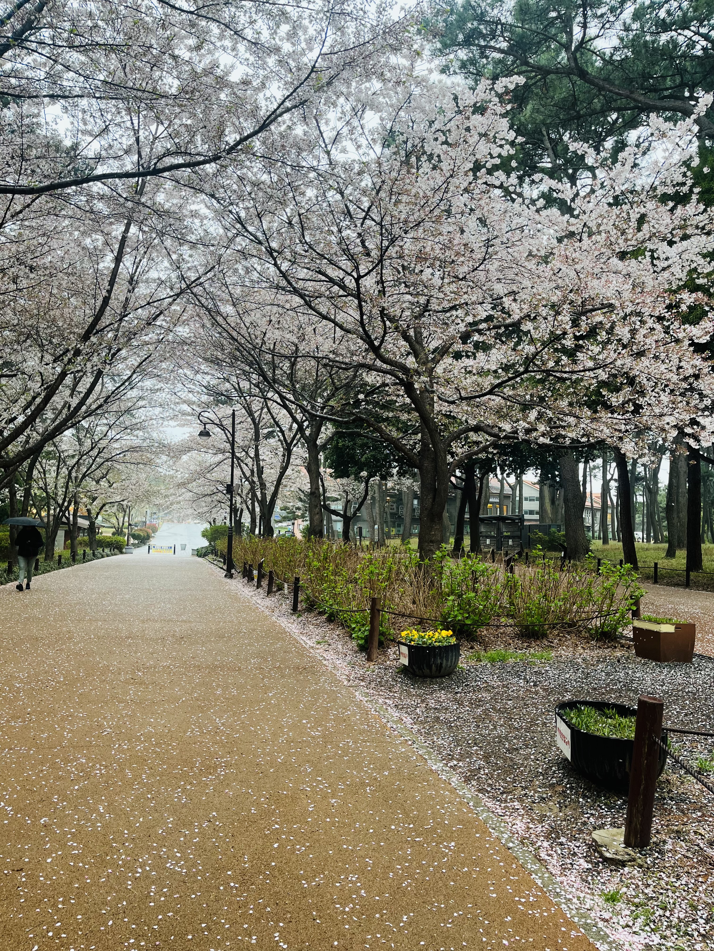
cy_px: 476
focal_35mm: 26
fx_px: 715
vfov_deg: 67.3
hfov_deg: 53.1
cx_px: 357
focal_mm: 5.1
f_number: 1.6
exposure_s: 1/121
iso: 64
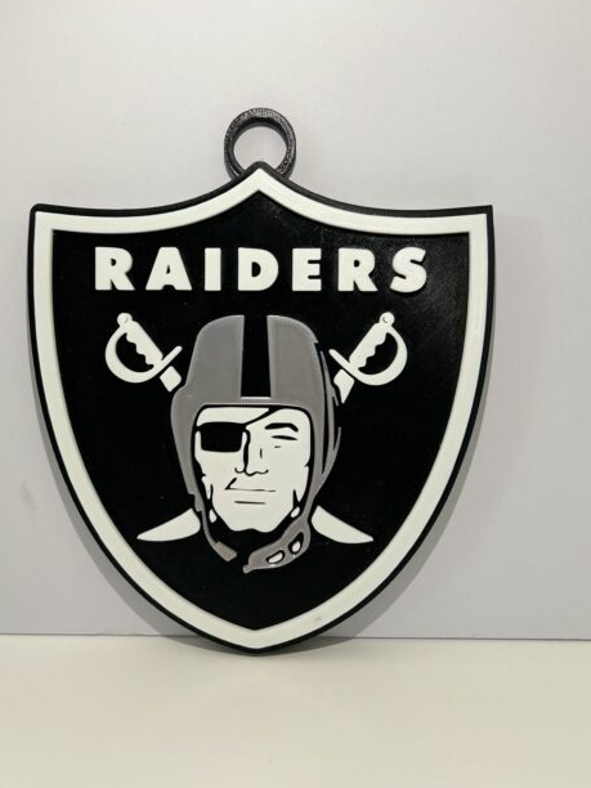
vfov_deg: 53.8
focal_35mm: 34
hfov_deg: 41.6
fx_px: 774
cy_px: 339
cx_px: 245
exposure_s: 1/100
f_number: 1.5
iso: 125
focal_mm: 5.7
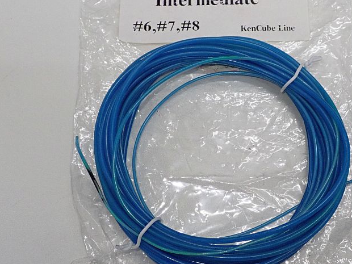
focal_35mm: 49
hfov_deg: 38.6
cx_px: 224
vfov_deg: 29.7
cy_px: 124
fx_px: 498
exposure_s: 1/80
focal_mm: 6.86
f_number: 3.5
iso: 800
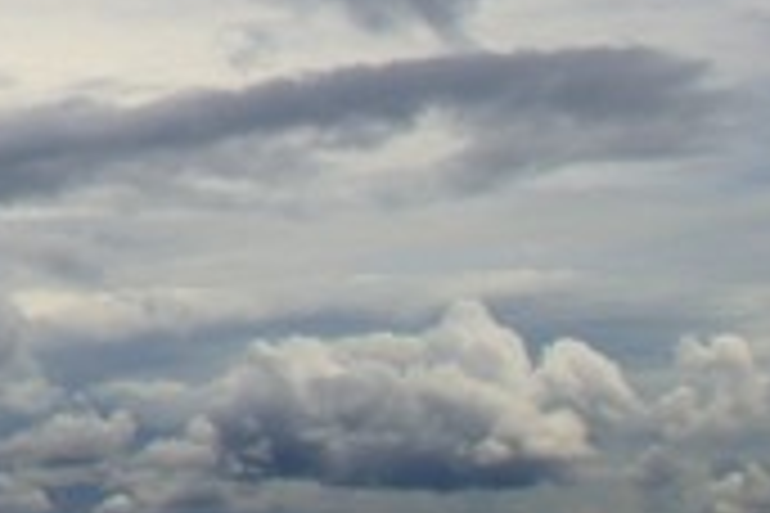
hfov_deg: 12.4
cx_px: -833
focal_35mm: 144
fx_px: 3080
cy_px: -605
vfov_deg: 8.8
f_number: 20
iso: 100
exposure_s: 1/320
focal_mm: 24
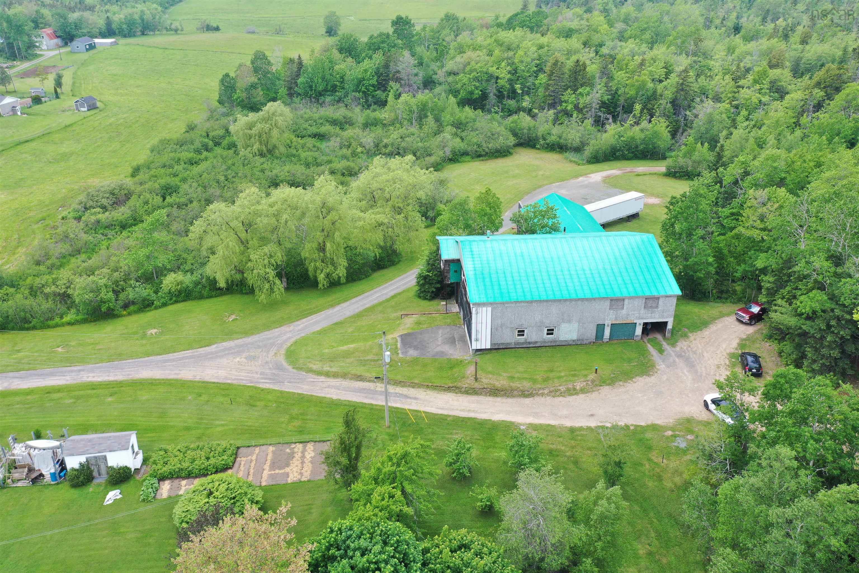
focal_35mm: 28
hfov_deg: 65.5
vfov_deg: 46.4
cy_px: 286
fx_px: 668
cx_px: 430
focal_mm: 10.26
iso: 100
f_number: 4.5
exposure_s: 1/120
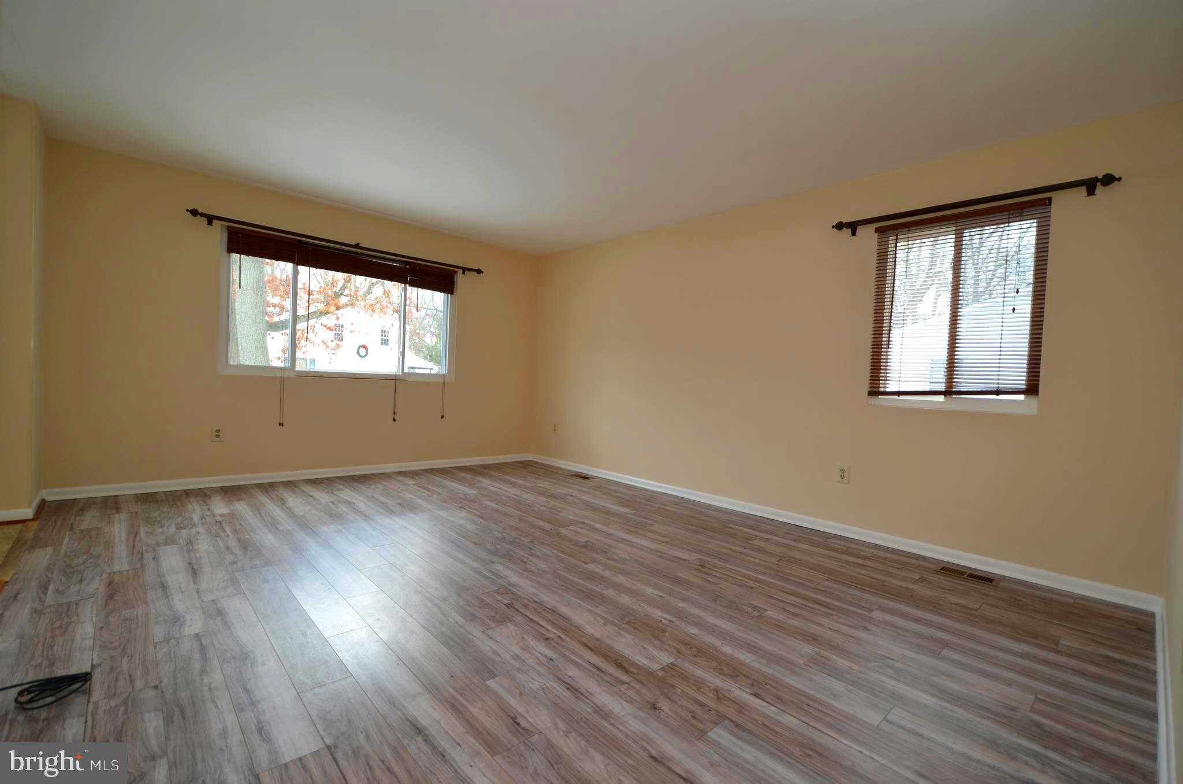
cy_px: 392
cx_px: 592
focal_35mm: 15
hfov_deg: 100.5
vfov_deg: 77.1
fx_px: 492
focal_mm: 10
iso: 220
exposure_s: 1/60
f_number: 4
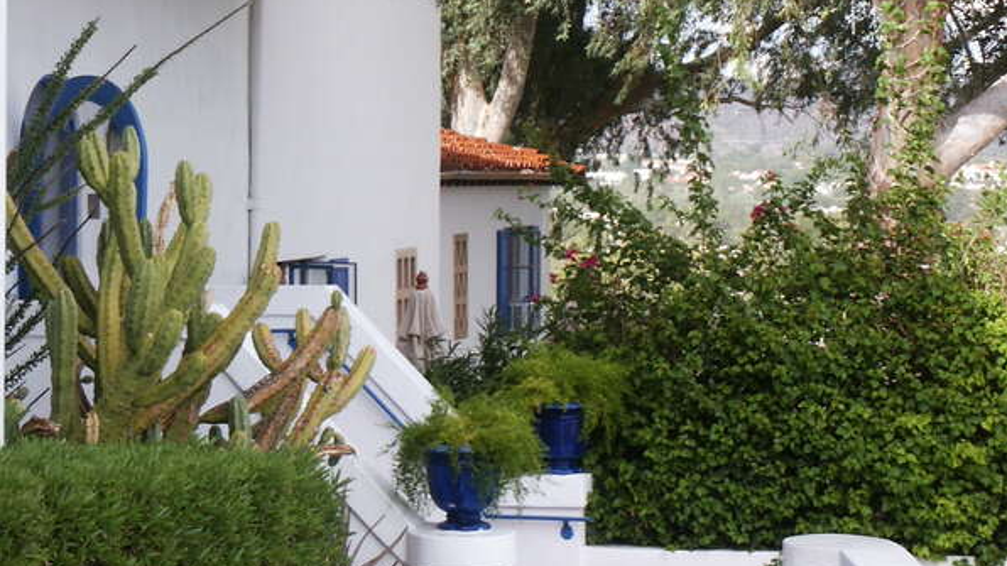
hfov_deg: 21.8
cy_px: 74
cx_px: 505
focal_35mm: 98
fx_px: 2616
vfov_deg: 12.3
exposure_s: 1/60
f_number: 8
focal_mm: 13.95
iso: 64
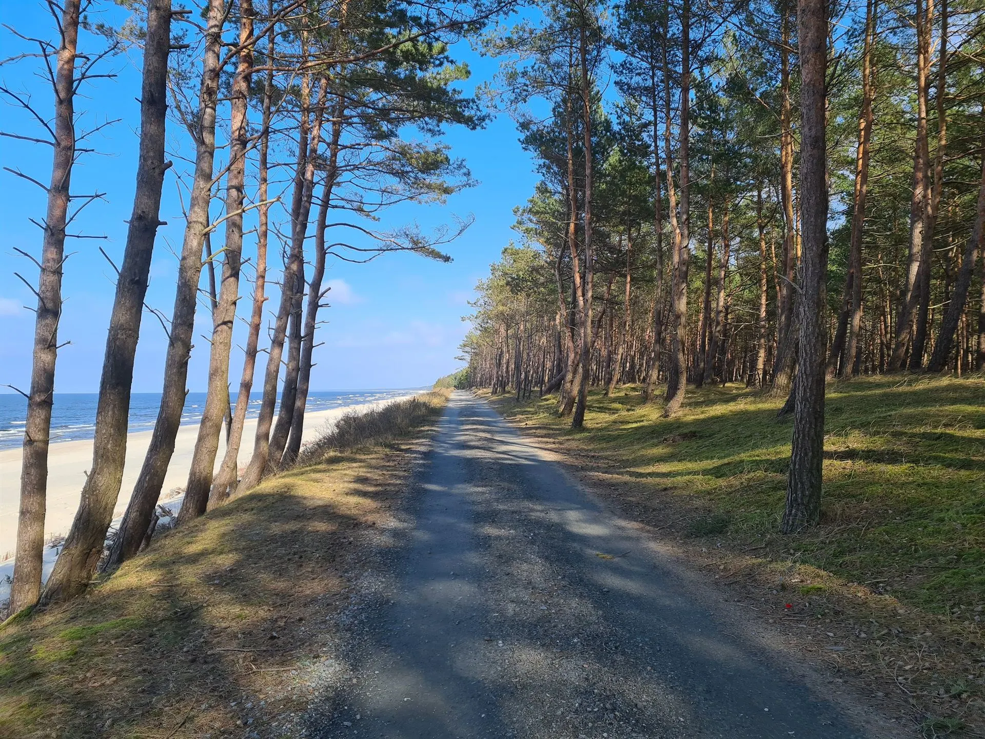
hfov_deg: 67.3
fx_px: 740
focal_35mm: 26
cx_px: 492
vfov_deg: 53.1
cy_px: 370
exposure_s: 1/1344
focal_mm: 5.4
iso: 50
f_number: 1.8
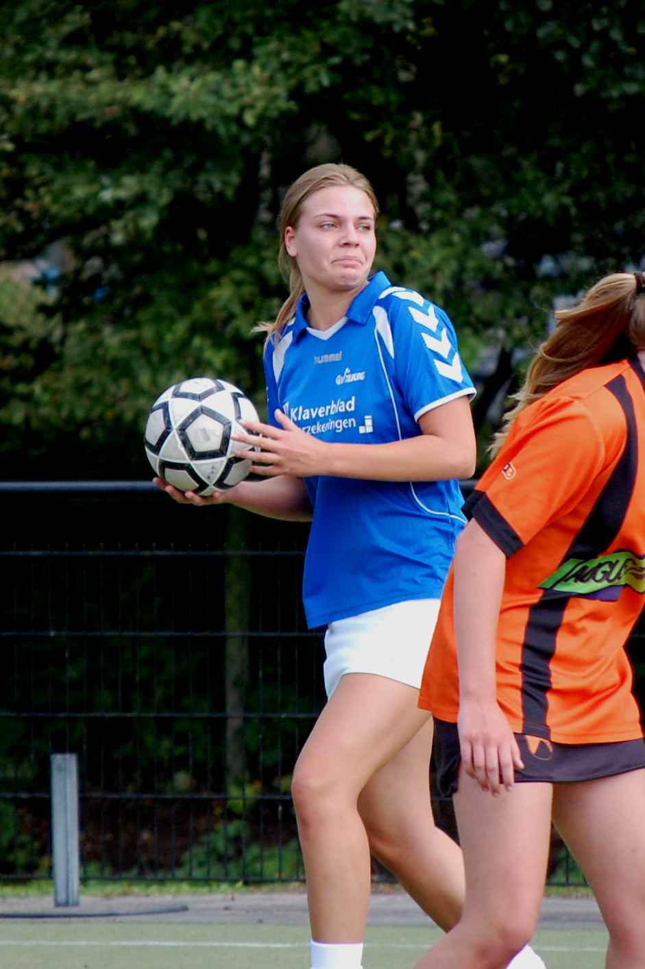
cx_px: 322
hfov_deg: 5.2
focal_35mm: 262
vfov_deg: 7.9
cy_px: 484
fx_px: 7066
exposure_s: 1/500
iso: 640
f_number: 5.6
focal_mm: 175
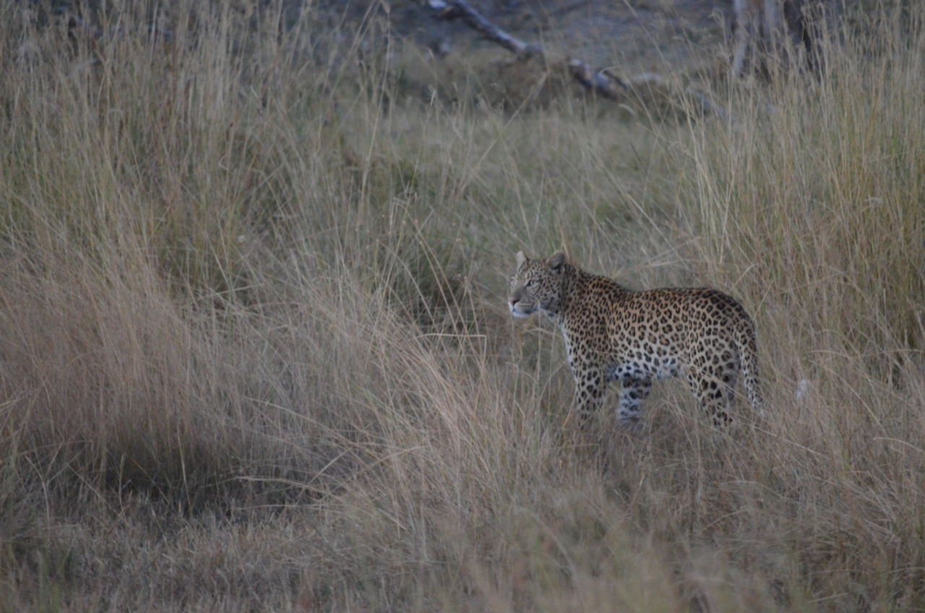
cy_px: 306
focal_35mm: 450
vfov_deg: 3.0
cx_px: 462
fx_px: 11539
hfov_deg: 4.6
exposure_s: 1/60
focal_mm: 300
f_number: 5.6
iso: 3200
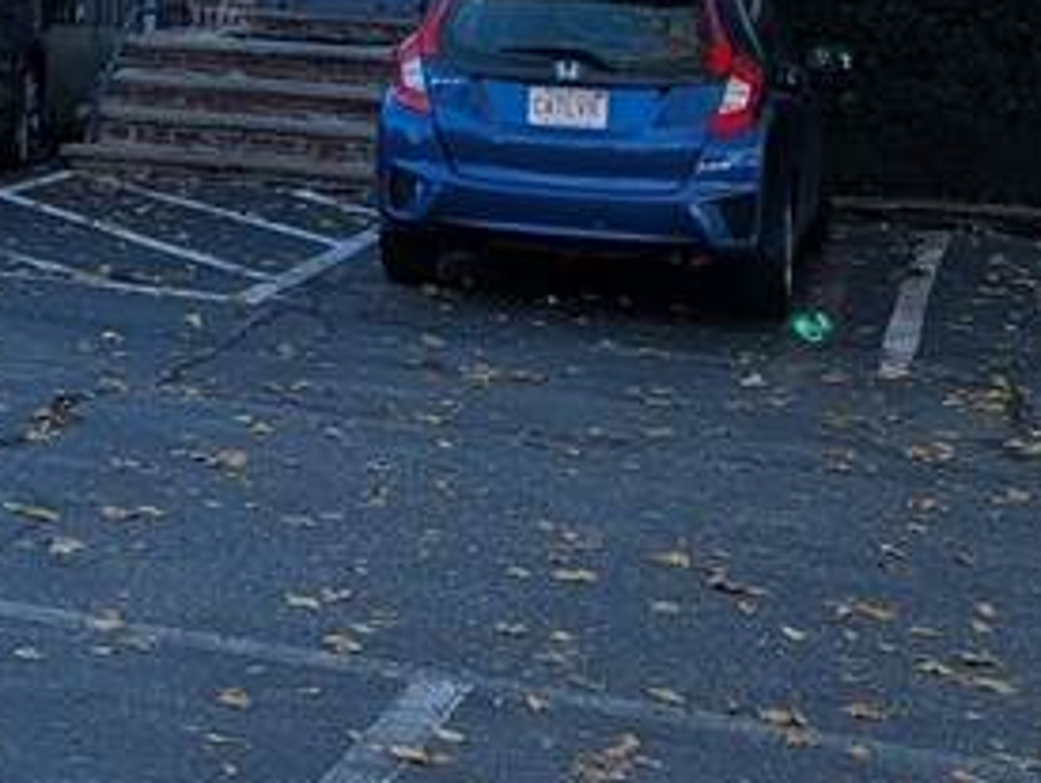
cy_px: -280
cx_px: -307
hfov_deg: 20.2
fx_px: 2680
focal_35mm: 89
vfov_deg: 15.7
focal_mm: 6.9
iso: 19
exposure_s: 1/1577
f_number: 1.68
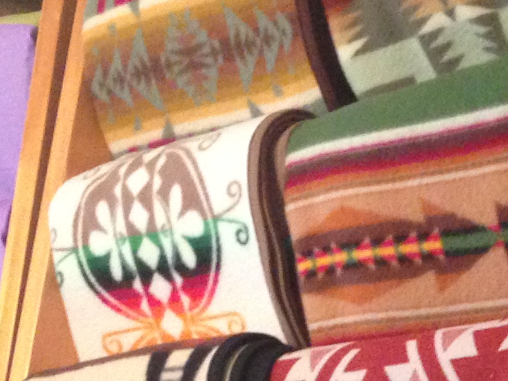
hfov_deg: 14.4
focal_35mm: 134
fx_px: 1966
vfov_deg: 10.7
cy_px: 544
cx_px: 545
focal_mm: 4.12
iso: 400
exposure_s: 1/20
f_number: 2.4
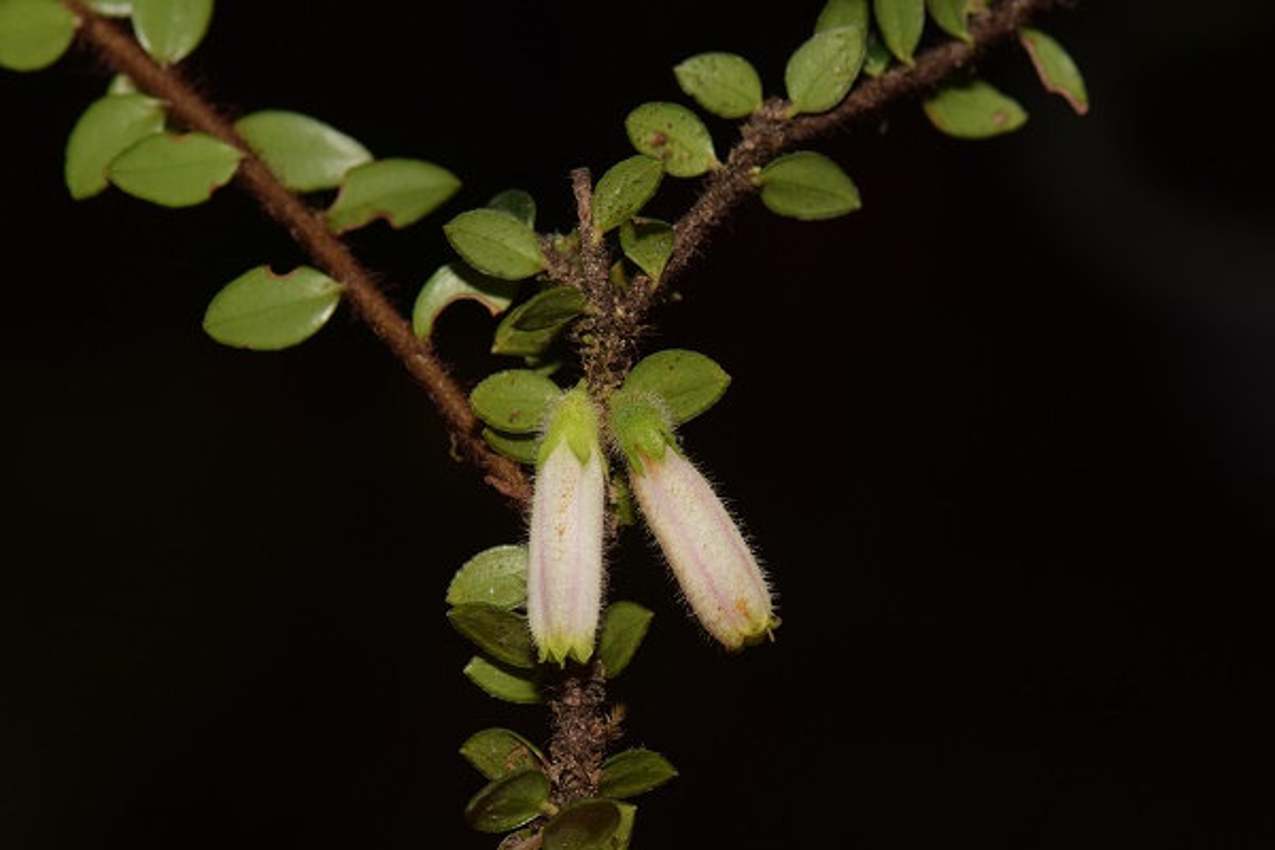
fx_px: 3718
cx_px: 638
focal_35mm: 105
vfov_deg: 13.0
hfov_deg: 19.5
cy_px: 425
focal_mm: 105
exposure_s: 1/125
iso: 125
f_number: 14
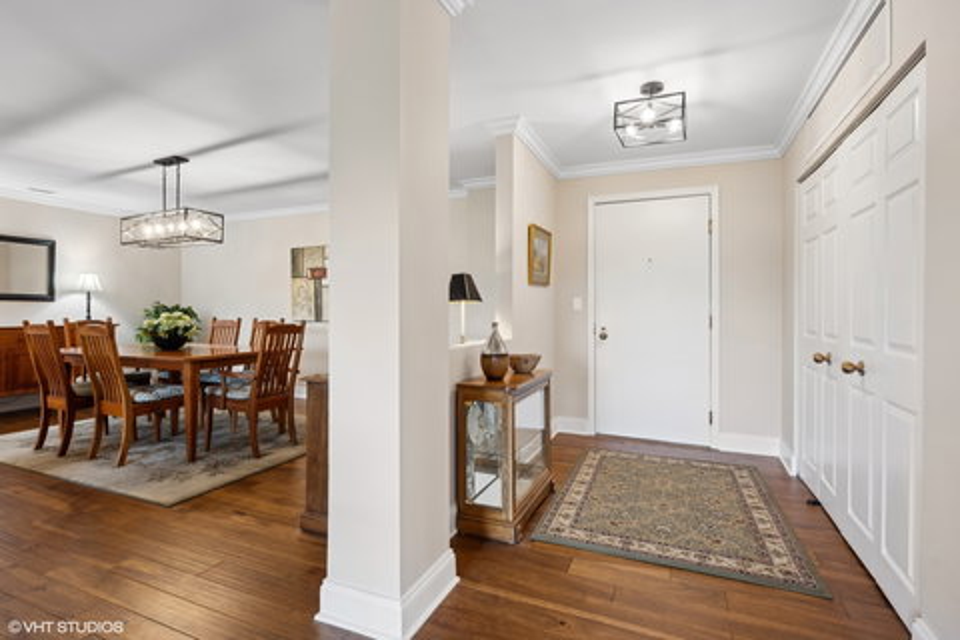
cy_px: 320
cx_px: 480
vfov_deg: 70.4
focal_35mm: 17
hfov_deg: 93.3
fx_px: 453
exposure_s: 1/3.33
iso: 200
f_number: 9.5
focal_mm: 17
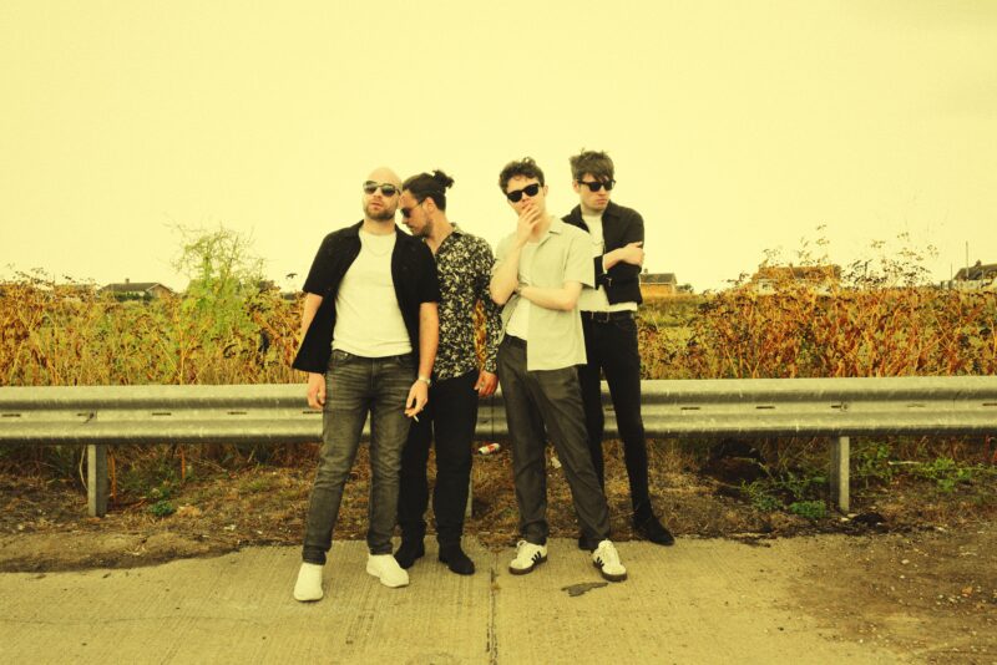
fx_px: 970
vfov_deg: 37.9
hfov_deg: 54.4
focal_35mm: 35
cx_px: 498
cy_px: 332
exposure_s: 1/2000
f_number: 9
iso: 4000
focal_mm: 35
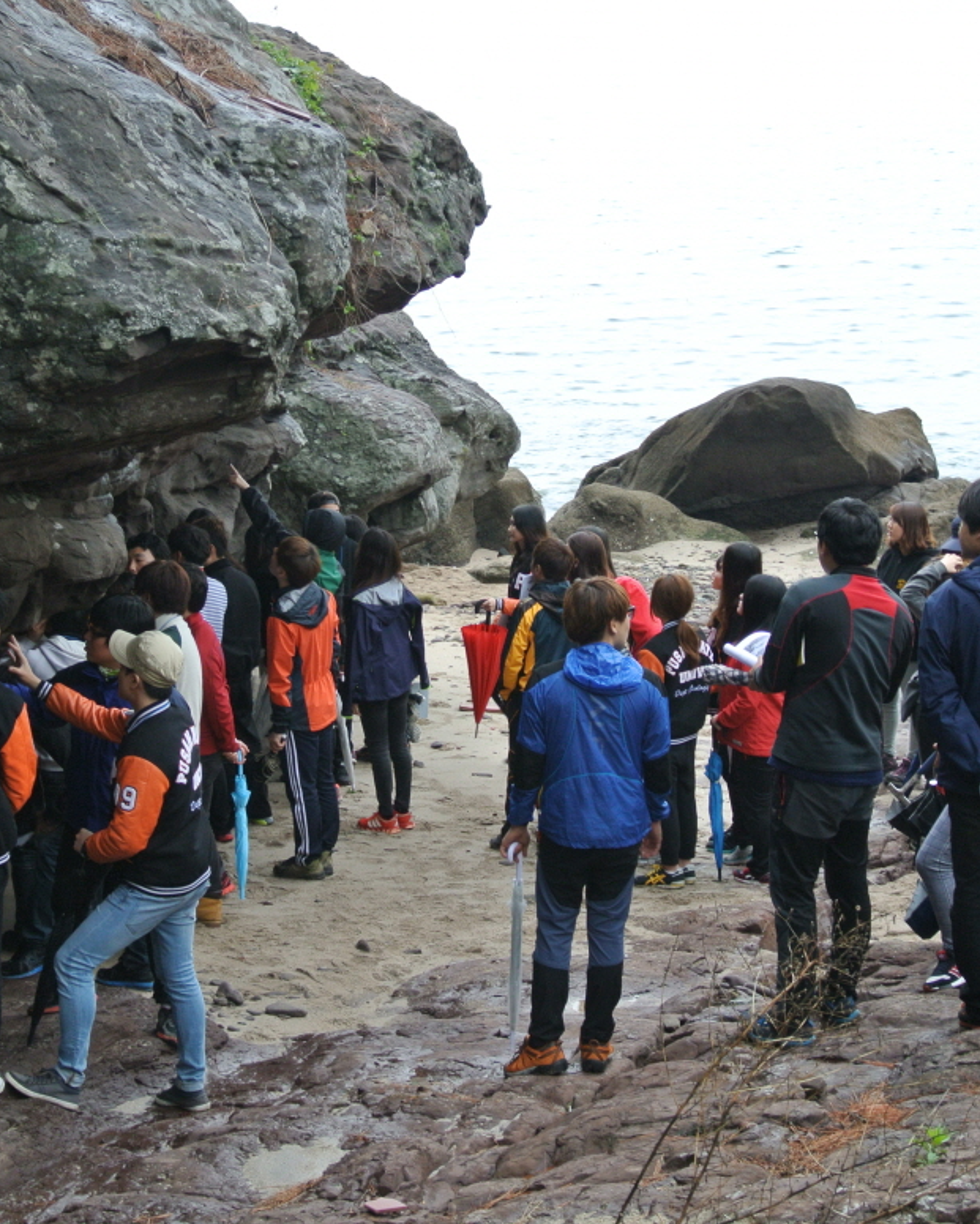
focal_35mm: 76
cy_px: 612
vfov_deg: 25.1
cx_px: 442
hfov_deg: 20.2
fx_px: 2755
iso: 220
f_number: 5
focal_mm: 20.3
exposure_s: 1/60
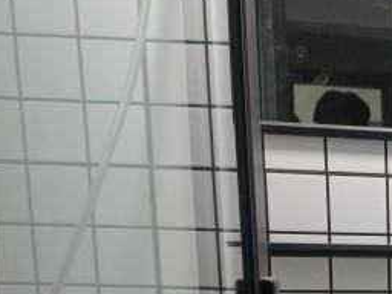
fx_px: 883
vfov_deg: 17.5
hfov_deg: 21.3
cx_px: 580
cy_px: 400
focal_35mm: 78
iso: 673
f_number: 1.79
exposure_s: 1/33.3
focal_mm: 4.75
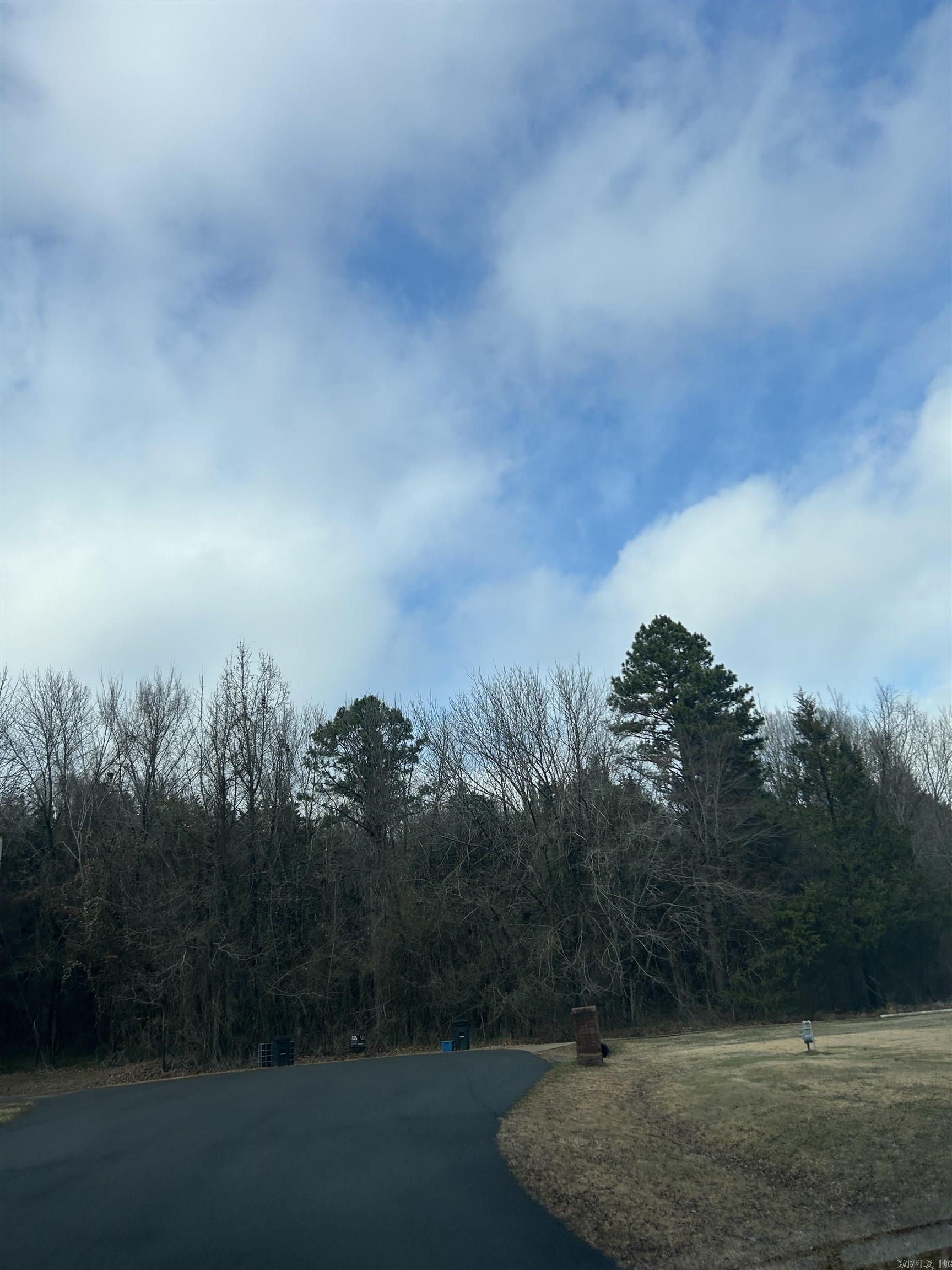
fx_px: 953
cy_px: 635
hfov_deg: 53.1
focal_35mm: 26
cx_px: 476
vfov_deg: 67.3
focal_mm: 5.7
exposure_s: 1/3571
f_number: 1.5
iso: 50
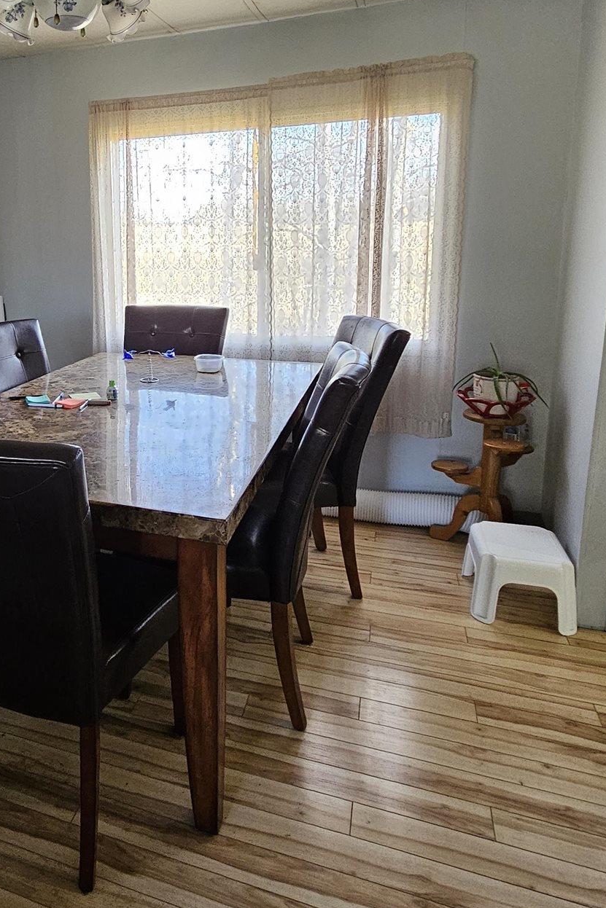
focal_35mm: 25
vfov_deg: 70.6
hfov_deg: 47.7
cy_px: 356
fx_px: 631
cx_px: 100
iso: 320
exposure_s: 1/77.4
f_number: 2.2
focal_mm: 2.2
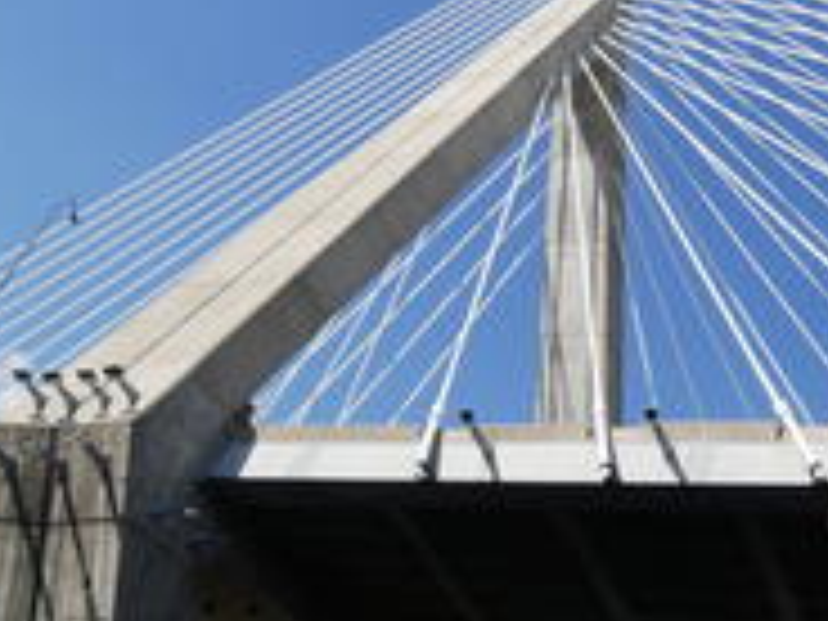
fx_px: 1052
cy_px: 86
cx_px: 657
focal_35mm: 44
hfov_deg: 41.2
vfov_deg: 31.6
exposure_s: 1/500
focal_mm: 9
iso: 200
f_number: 8
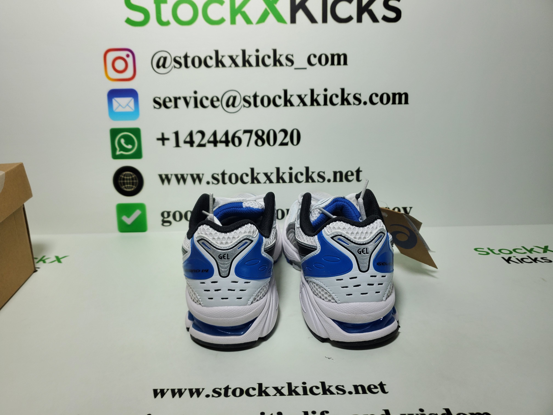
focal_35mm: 26
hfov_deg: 67.3
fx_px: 415
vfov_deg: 53.1
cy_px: 208
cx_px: 276
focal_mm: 4.3
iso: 50
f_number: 1.5
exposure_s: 1/598
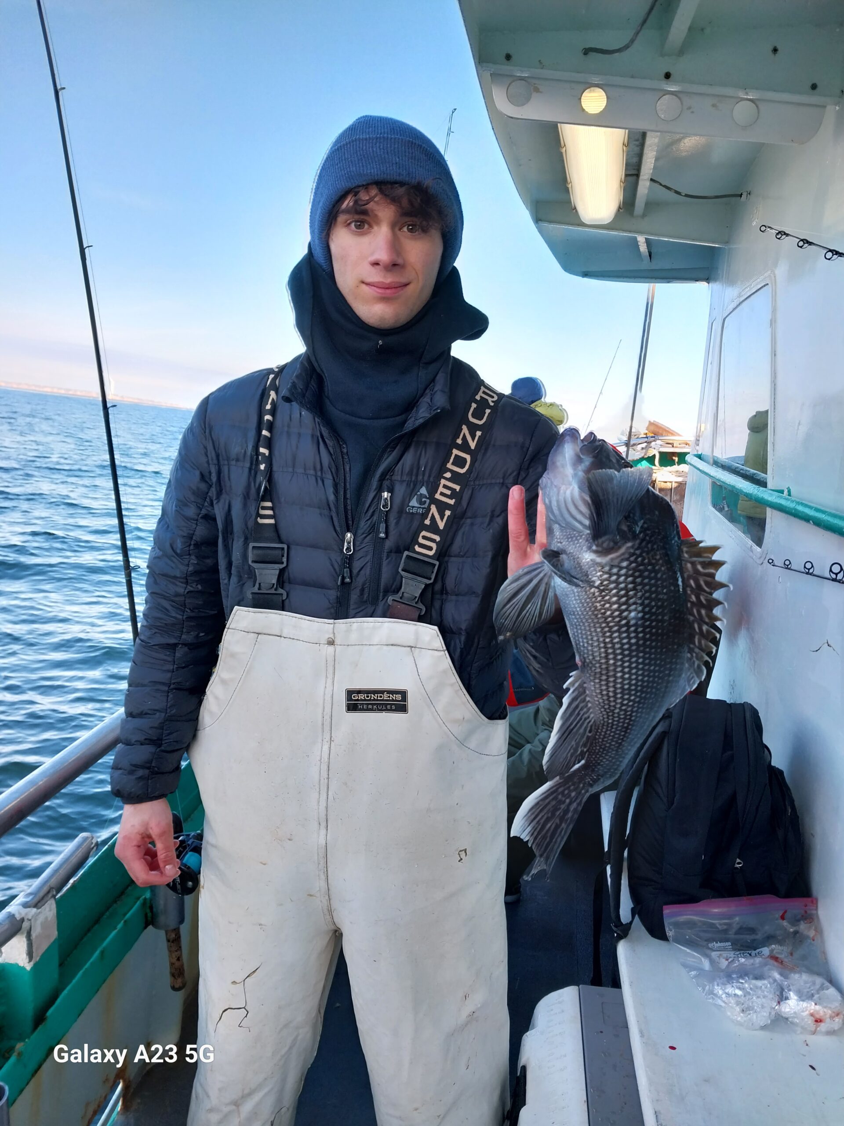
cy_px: 563
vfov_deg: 67.3
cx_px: 422
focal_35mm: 26
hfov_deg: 53.1
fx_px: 845
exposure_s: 1/162
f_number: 1.8
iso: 20
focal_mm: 4
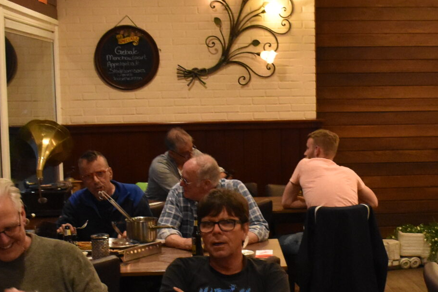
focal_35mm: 76
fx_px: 925
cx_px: 327
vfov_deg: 17.8
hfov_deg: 26.3
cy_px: 218
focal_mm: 18
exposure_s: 1/30
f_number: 3.5
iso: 3200
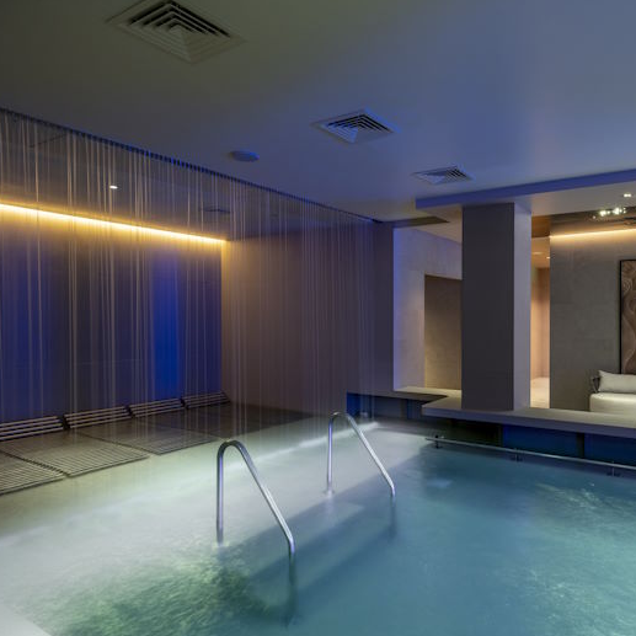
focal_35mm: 25
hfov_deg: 61.8
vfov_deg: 62.9
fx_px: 520
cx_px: 407
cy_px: 323
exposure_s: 1/2
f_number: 8
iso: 800
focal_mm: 19
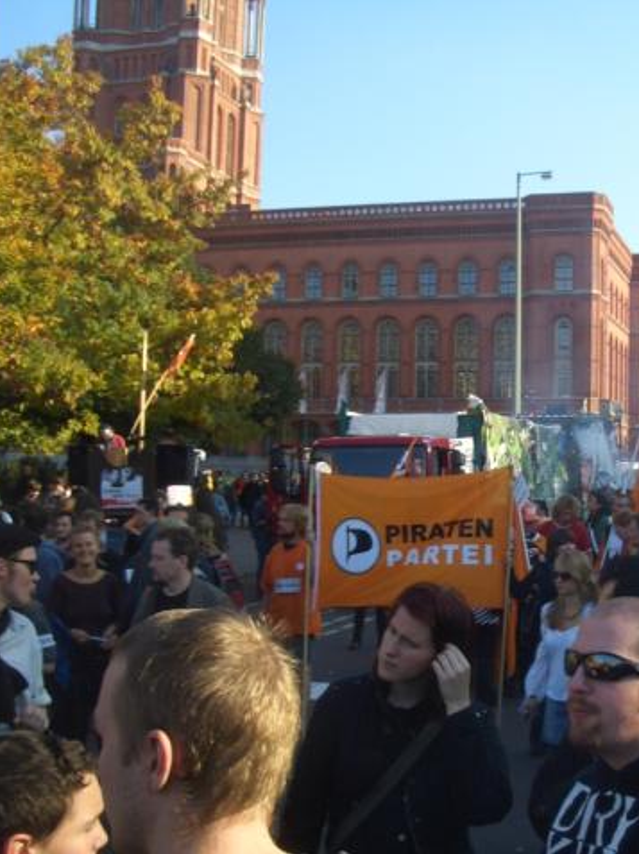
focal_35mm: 47
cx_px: 501
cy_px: 426
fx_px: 1158
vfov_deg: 40.5
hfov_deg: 30.2
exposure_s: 1/160
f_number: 4.3
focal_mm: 5.8
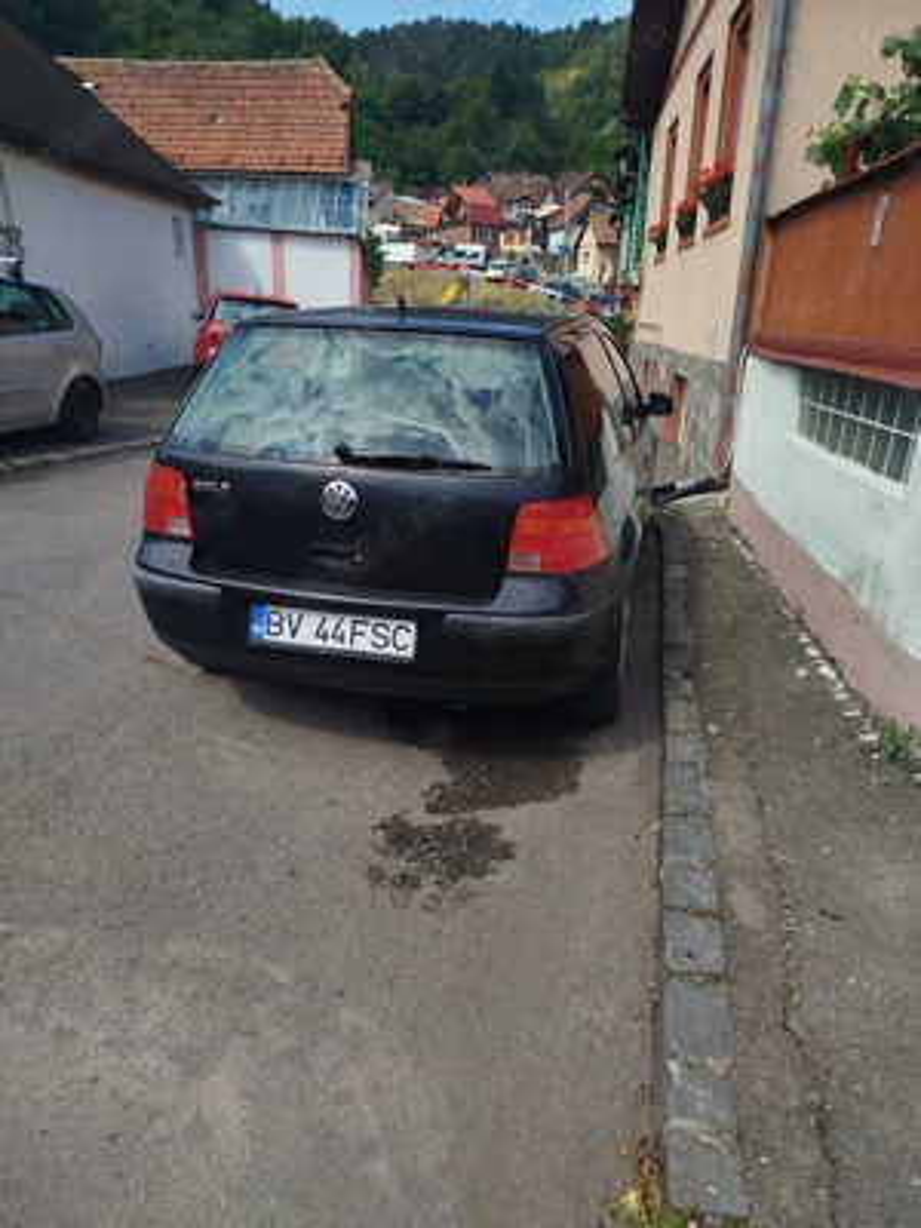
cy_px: 614
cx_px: 460
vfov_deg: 71.6
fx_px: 851
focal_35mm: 24
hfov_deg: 56.8
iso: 50
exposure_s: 1/1013
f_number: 1.7
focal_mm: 5.31
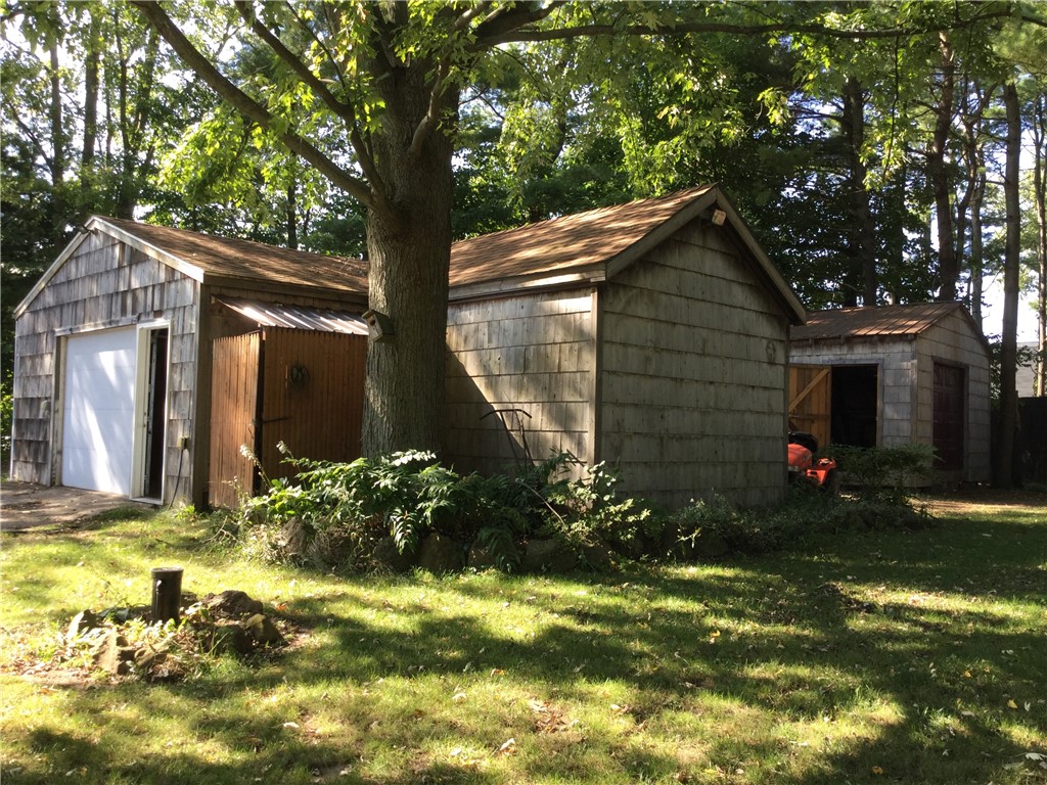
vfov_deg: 45.4
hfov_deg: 58.4
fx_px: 938
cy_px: 392
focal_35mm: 31
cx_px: 524
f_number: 2.4
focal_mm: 3.3
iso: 25
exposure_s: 1/120
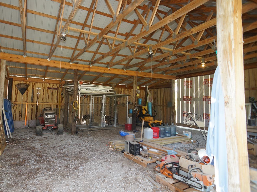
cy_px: 93
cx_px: 107
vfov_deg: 51.3
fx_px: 200
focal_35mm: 27
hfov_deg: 64.9
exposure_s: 1/60
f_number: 4
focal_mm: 16
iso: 200
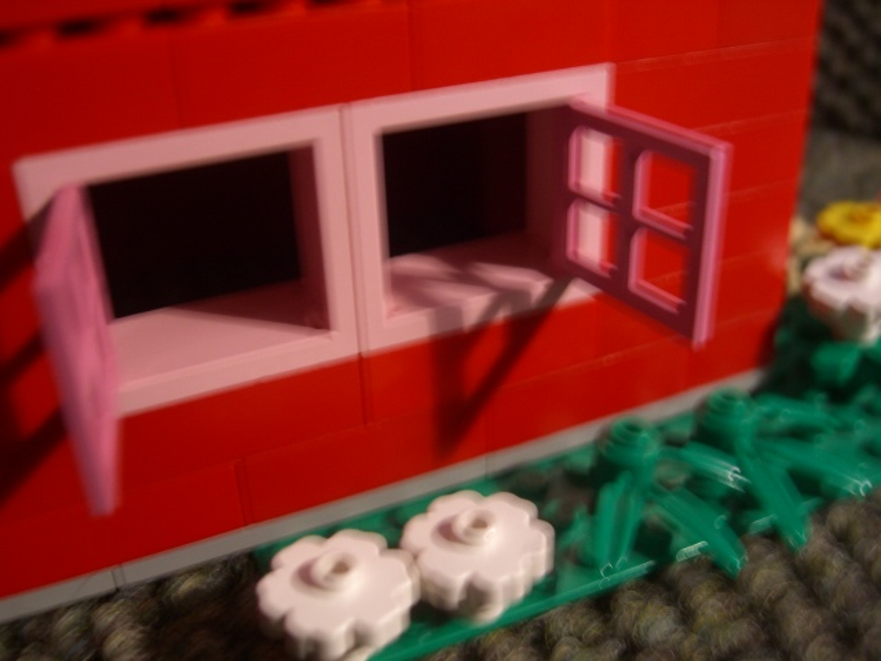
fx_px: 967
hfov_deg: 49.0
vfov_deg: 37.7
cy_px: 330
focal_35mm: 38
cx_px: 440
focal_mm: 7.9
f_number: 2.8
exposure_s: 1/8
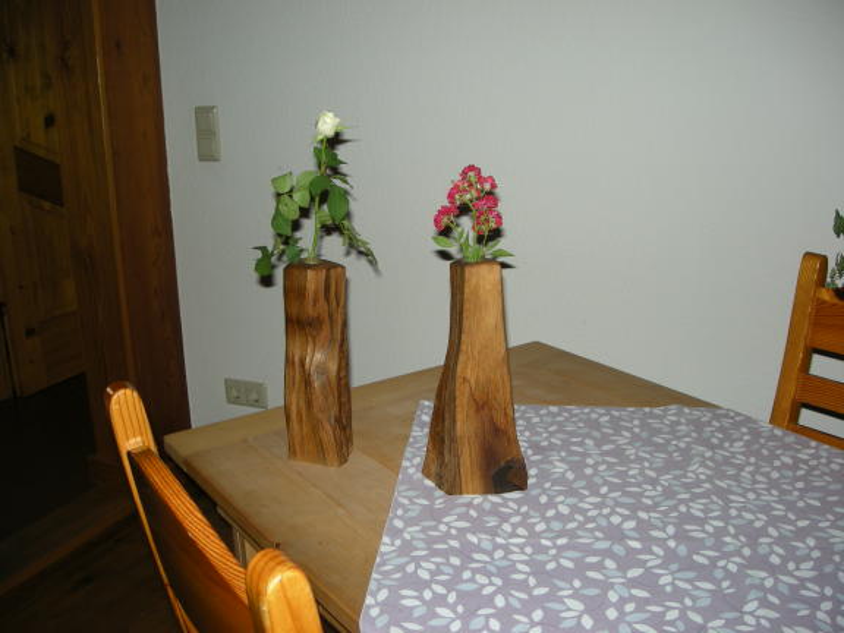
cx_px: 422
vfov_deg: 40.7
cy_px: 316
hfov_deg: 52.6
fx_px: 853
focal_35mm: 35
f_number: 2.8
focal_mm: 5.7
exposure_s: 1/60
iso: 60
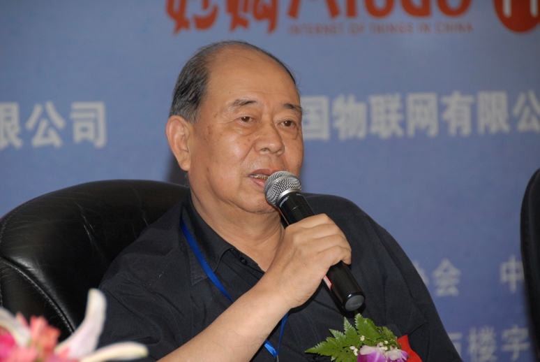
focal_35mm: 225
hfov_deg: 9.1
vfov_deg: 6.1
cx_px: 270
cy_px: 181
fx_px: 3379
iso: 640
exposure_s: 1/250
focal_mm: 150
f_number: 5.6
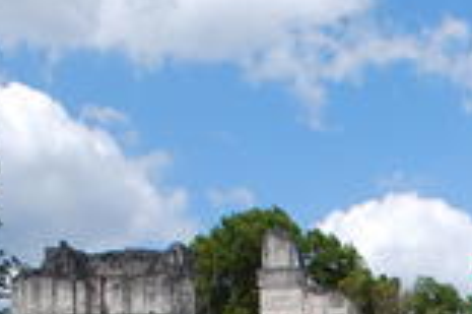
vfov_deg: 12.2
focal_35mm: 107
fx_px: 1401
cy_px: 473
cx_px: 545
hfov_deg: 18.3
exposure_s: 1/250
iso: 100
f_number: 8
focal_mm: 22
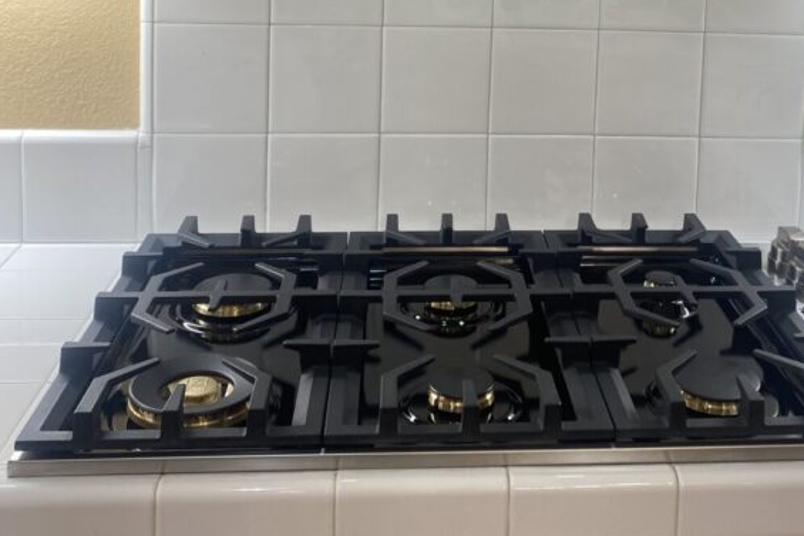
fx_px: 1095
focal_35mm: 49
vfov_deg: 25.8
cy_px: -30
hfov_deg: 40.0
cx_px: 507
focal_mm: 4.25
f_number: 1.8
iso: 80
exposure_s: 1/120
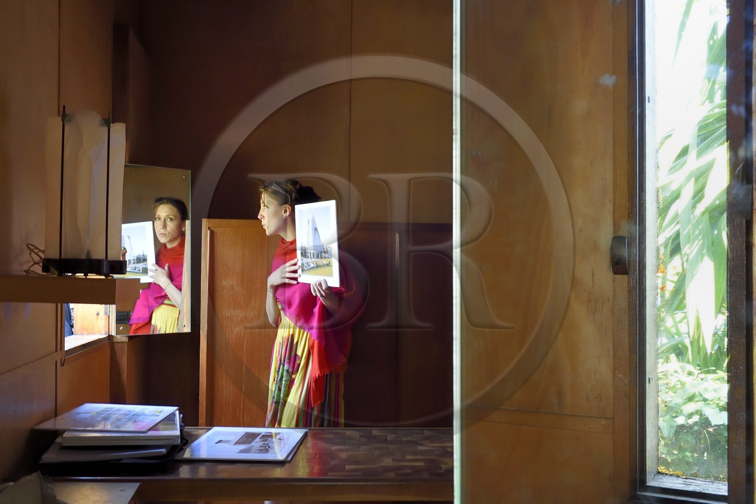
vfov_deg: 38.9
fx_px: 714
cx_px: 378
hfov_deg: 55.8
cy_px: 252
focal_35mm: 34
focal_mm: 34
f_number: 13
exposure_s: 1/25
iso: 3200
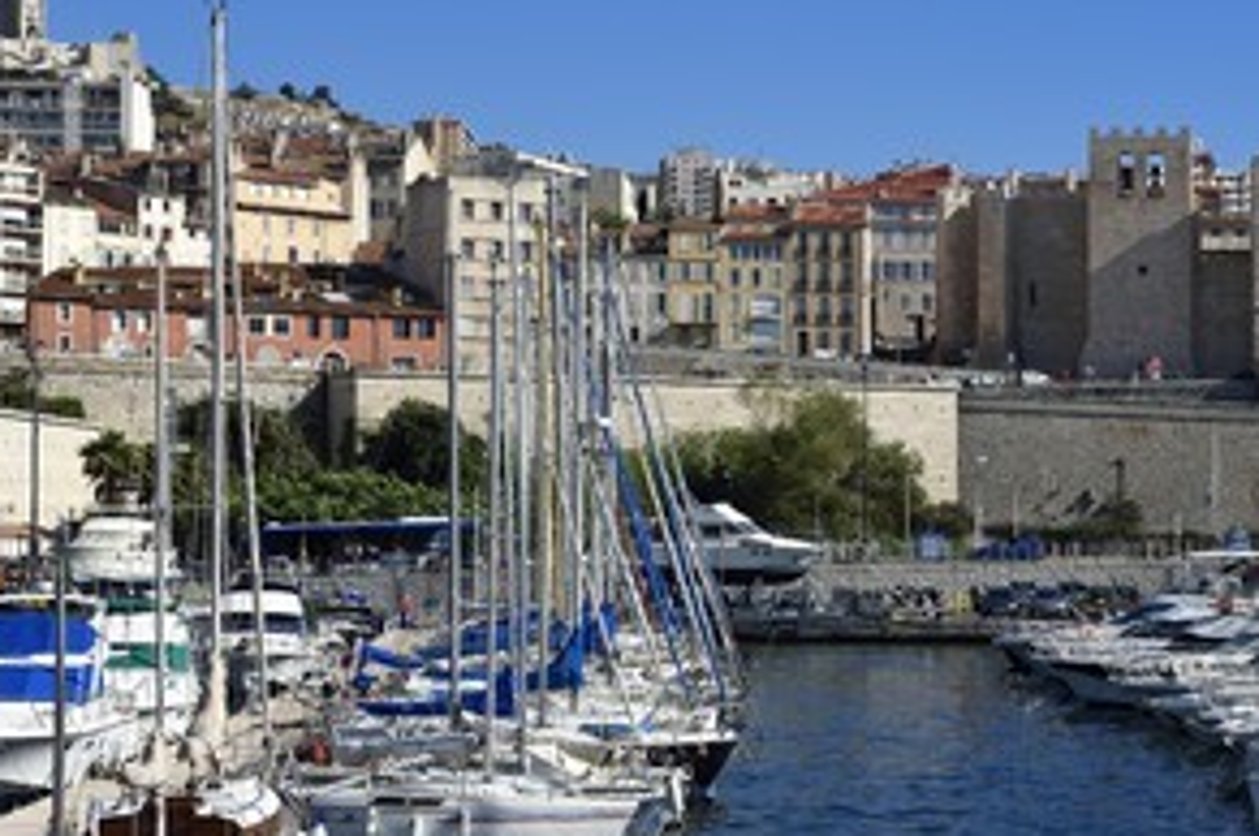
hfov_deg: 18.9
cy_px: 353
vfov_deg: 12.6
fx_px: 3773
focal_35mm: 108
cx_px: 668
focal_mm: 75
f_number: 9
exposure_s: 1/640
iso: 200
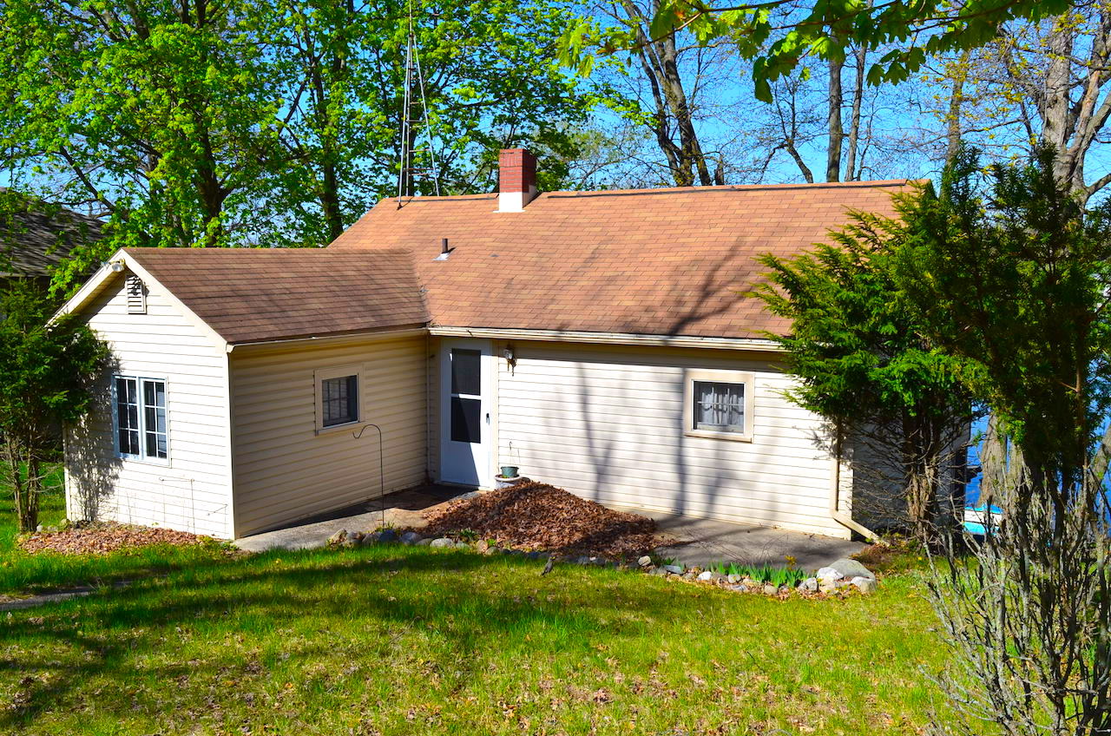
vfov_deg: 38.2
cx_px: 556
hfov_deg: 55.2
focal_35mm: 34
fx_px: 1063
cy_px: 368
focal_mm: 23
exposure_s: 1/400
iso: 200
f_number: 11
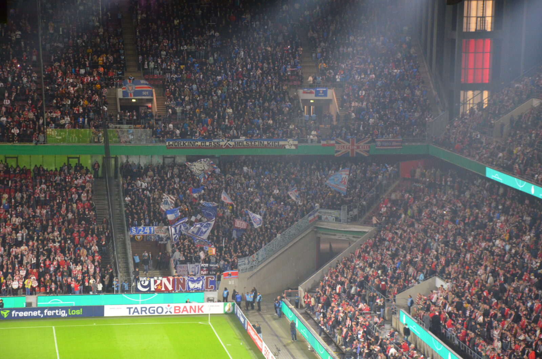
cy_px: 180
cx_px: 271
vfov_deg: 11.4
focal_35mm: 120
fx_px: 1803
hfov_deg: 17.1
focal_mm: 80
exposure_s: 1/125
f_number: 5.3
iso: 2500
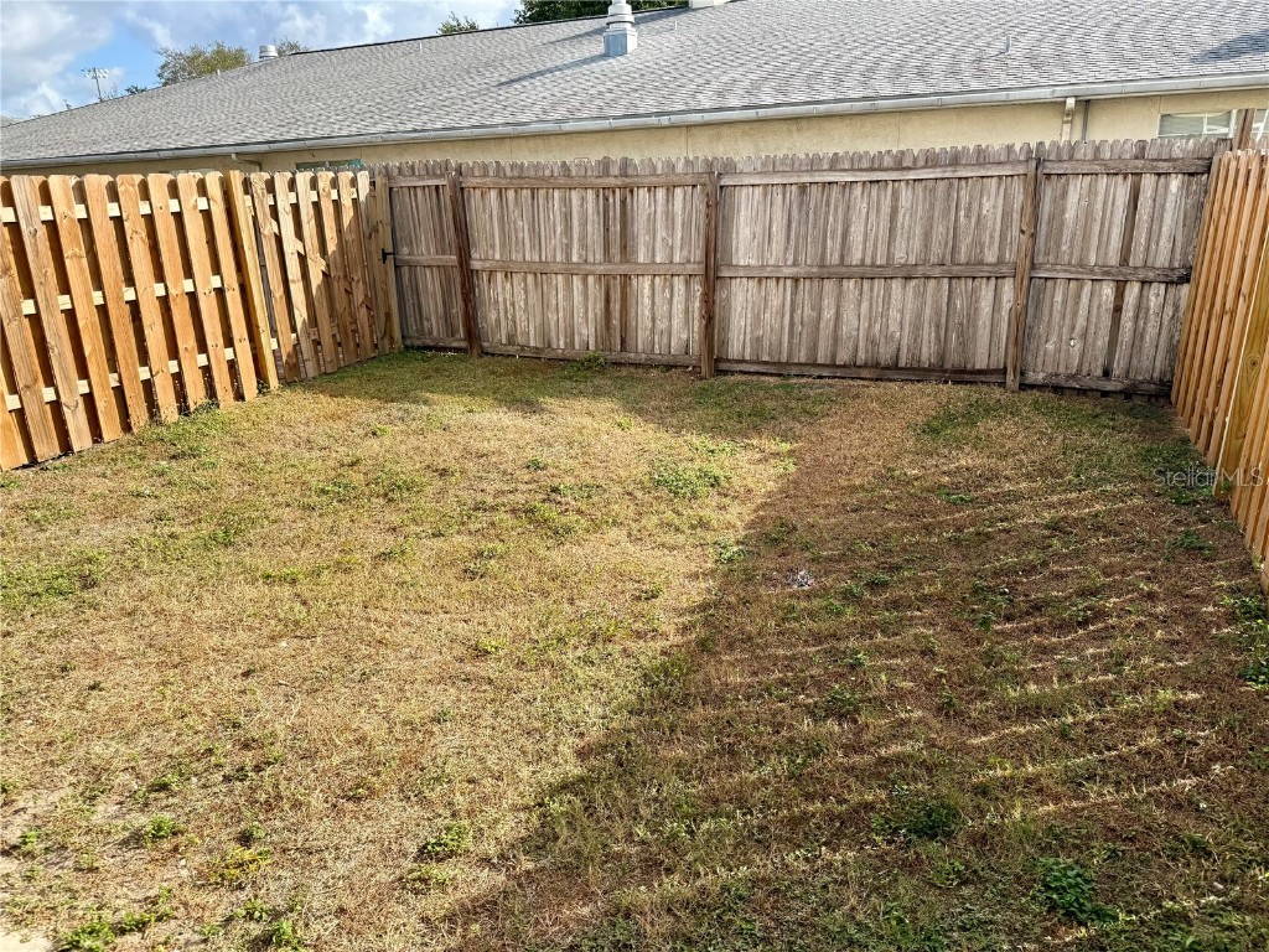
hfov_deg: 71.6
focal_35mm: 24
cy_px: 476
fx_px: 880
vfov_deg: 56.8
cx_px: 634
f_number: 1.78
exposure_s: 1/2232
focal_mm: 6.76
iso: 80
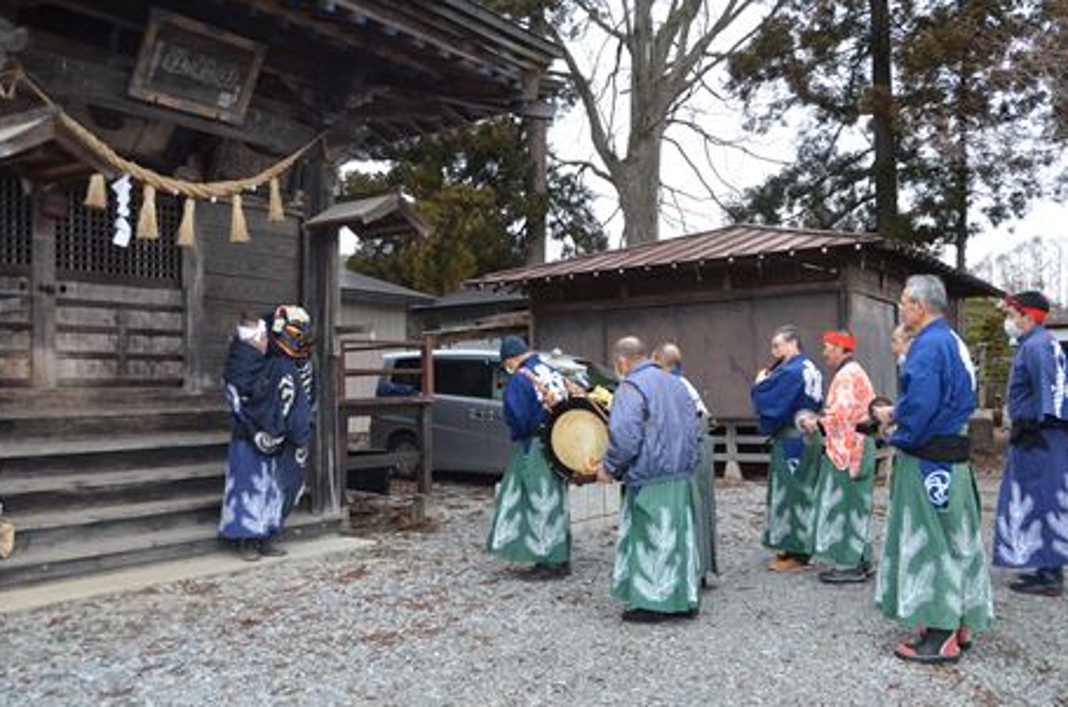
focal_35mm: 33
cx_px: 559
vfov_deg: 39.8
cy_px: 368
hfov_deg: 57.3
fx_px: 977
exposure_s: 1/1250
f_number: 4
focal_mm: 20
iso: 3200
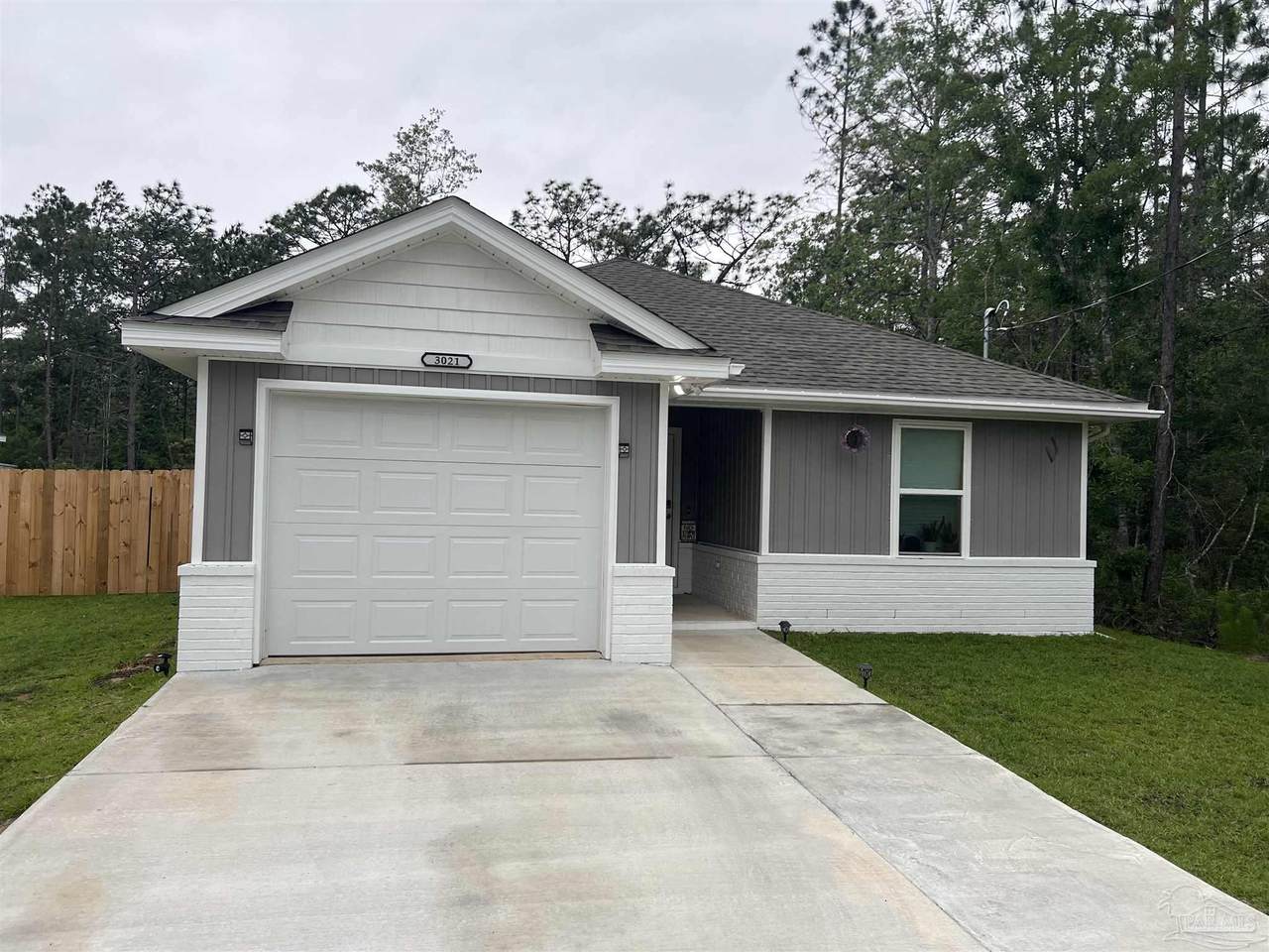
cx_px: 634
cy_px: 476
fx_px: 953
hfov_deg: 67.3
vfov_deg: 53.1
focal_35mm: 26
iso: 50
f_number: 1.5
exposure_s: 1/120
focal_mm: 5.7
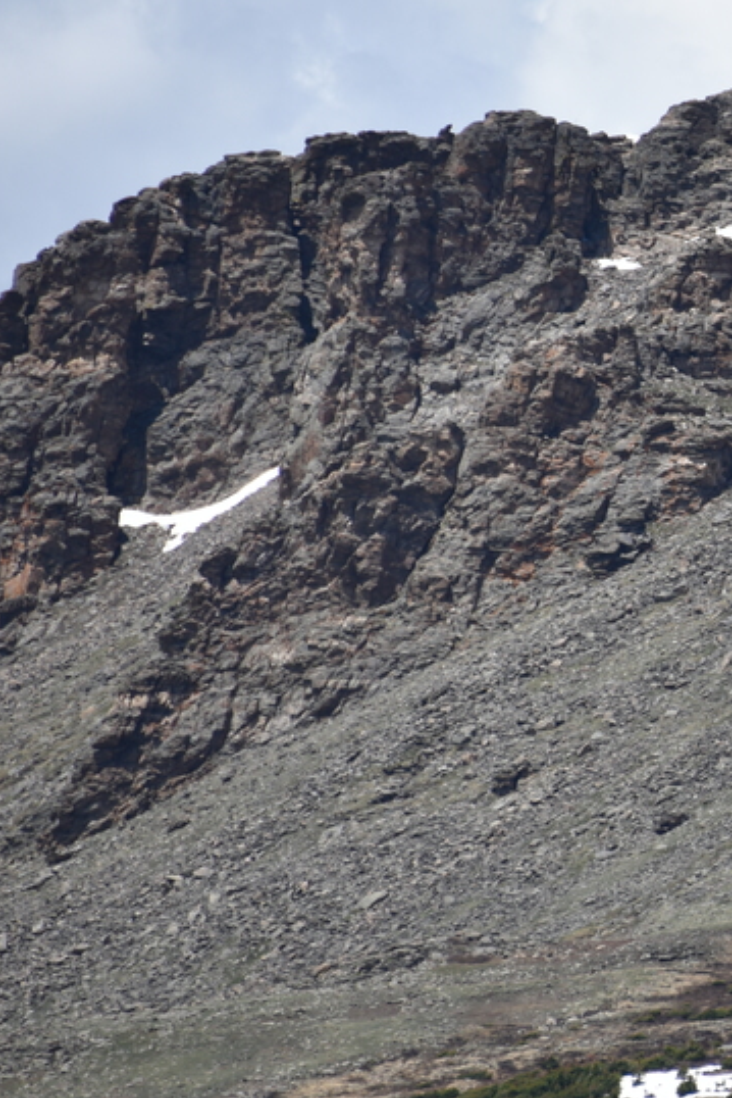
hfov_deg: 2.3
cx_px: 1130
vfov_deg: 3.5
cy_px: 490
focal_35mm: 595
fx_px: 18134
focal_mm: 250
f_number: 7.1
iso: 100
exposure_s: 1/500
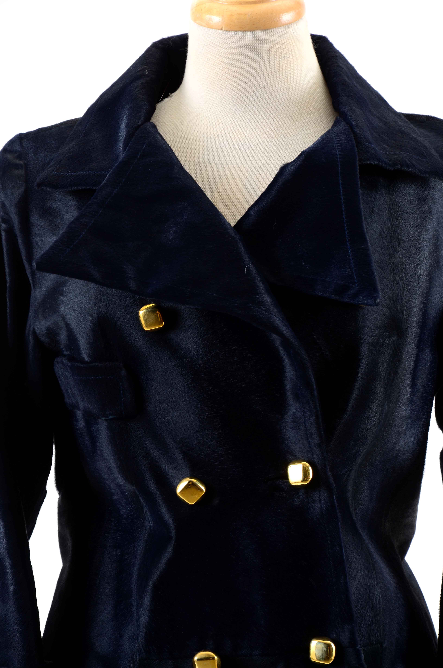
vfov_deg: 13.1
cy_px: 334
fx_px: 2920
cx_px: 222
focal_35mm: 158
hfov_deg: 8.7
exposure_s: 1/160
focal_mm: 105
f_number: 9
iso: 200
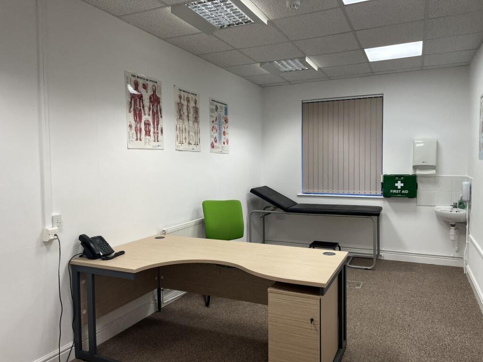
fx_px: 363
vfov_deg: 53.1
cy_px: 181
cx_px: 242
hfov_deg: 67.3
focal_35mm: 26
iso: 40
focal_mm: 5.1
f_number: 1.6
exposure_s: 1/100
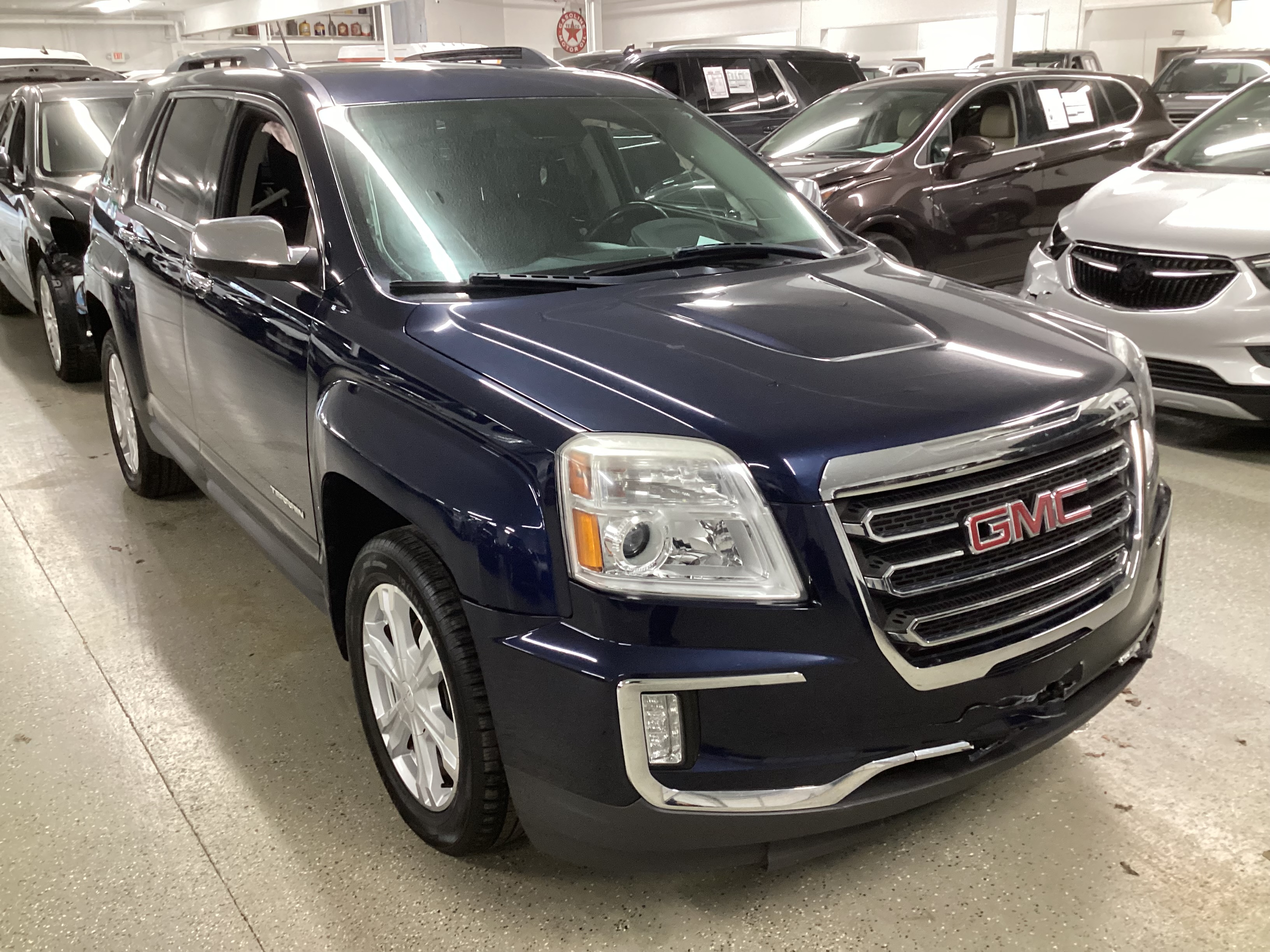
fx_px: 1137
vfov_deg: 45.4
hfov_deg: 58.4
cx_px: 635
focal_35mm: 31
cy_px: 476
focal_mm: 3.3
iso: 320
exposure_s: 1/33
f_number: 2.4
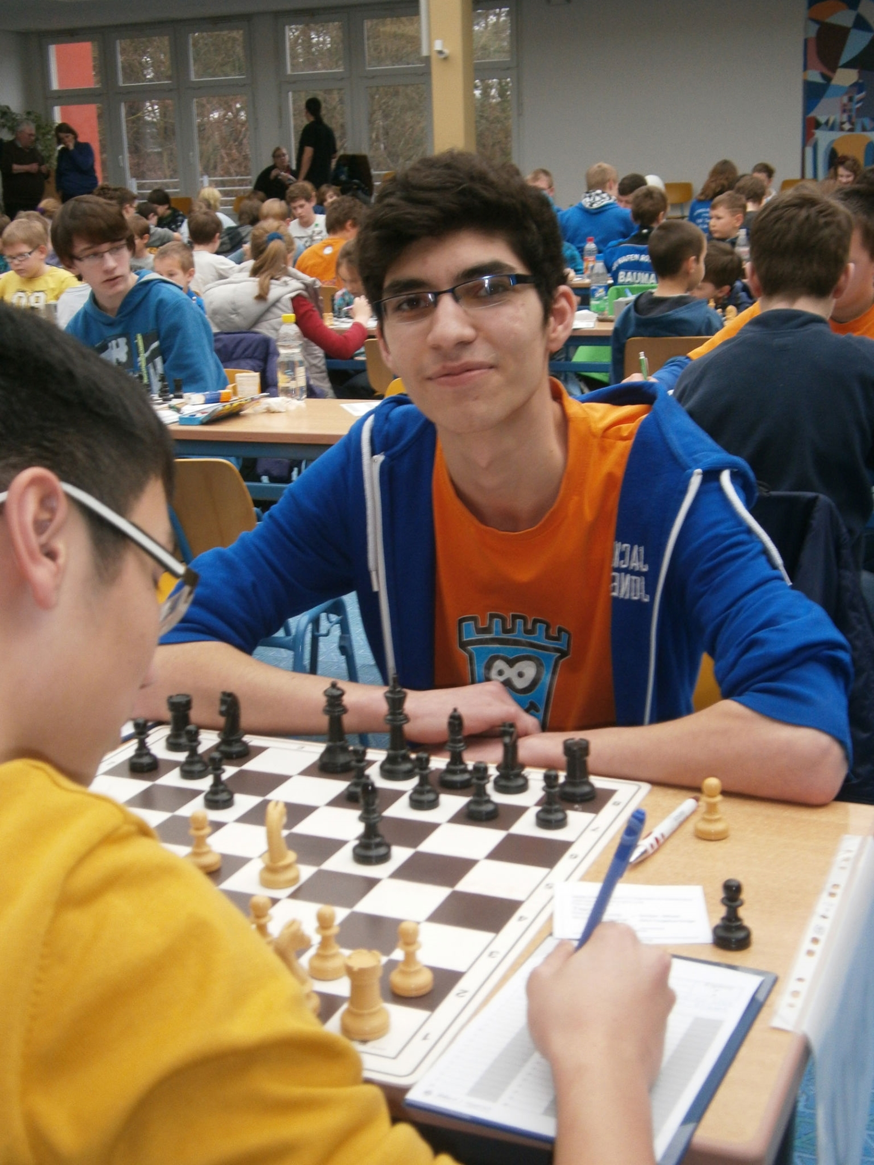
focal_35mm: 47
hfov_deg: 30.9
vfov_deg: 40.4
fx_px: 1582
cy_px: 582
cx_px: 437
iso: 125
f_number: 3.4
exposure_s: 1/40
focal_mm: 8.3
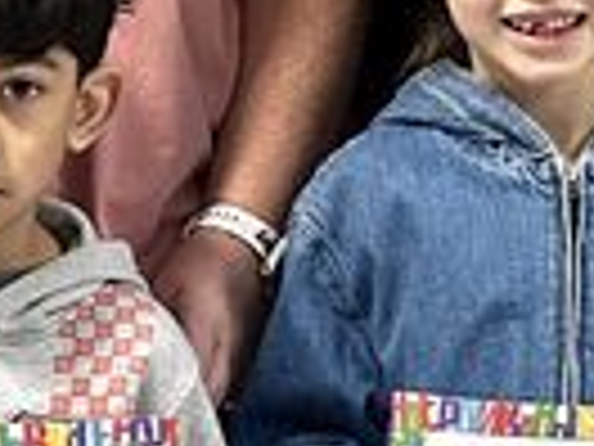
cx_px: 364
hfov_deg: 9.8
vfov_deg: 7.4
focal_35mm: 202
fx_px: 3466
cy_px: 203
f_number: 1.5
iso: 200
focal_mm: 5.7
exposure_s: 1/60
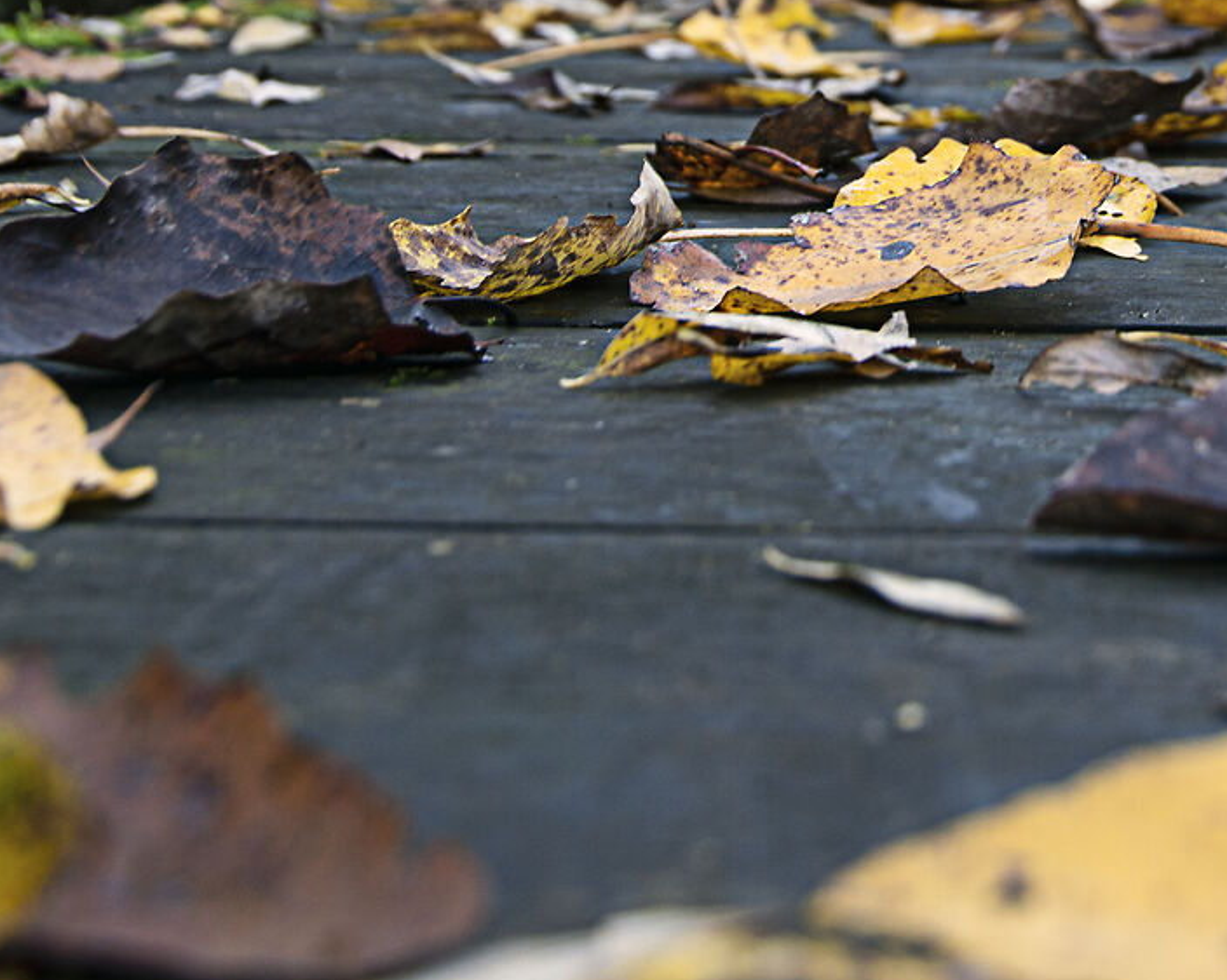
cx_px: 1074
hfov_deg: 16.9
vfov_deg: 13.4
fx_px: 4067
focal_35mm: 112
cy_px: -204
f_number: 5.6
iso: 160
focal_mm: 35
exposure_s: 1/50
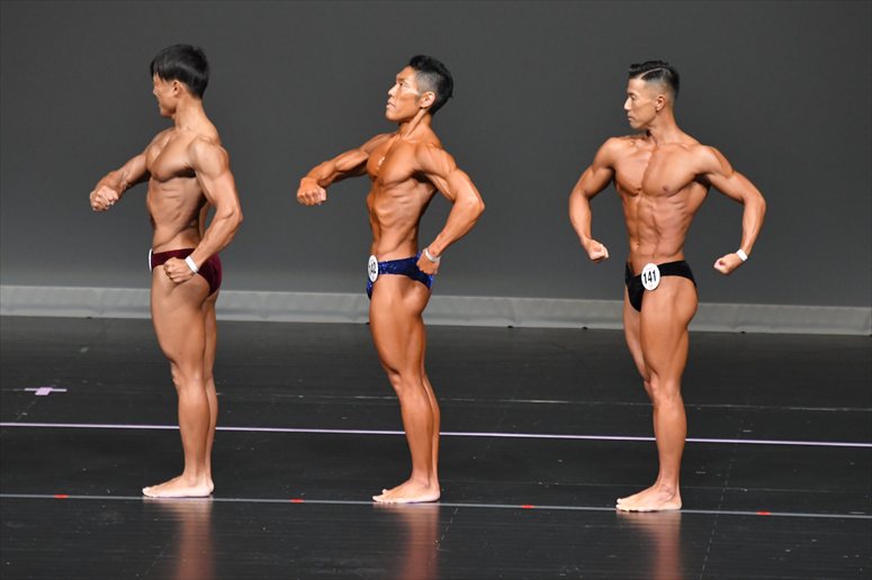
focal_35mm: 315
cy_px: 290
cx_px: 436
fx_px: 7626
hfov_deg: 6.5
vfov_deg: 4.4
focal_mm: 210
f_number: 5.6
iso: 4000
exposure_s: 1/400
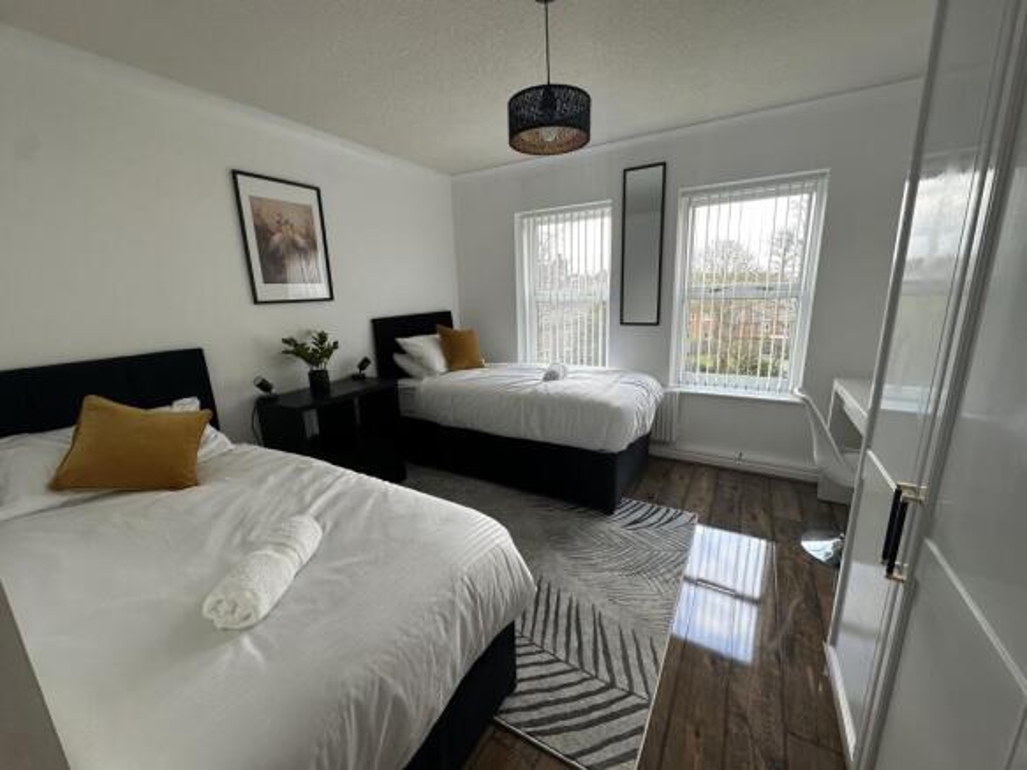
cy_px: 385
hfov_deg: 102.1
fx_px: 415
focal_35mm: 14
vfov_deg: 85.7
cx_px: 514
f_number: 2.2
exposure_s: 1/99
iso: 80
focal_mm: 2.22
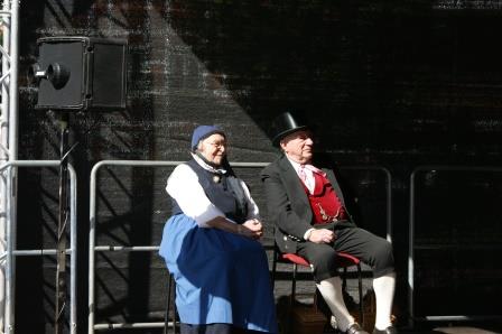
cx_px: 251
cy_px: 167
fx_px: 1463
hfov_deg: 19.5
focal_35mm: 105
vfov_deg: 13.0
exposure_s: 1/200
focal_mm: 70
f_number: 7.1
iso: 100
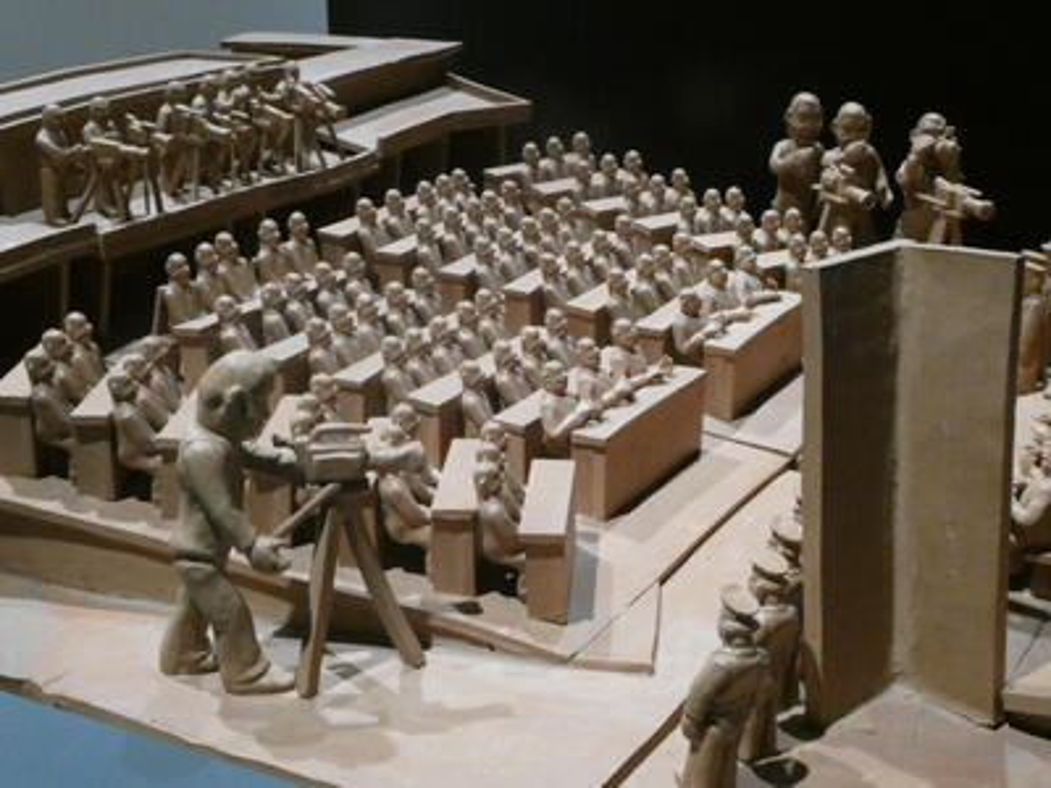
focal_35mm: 54
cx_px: 526
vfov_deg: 27.0
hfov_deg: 35.5
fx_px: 1640
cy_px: 394
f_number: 8
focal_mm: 9.6
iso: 1600
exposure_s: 1/10
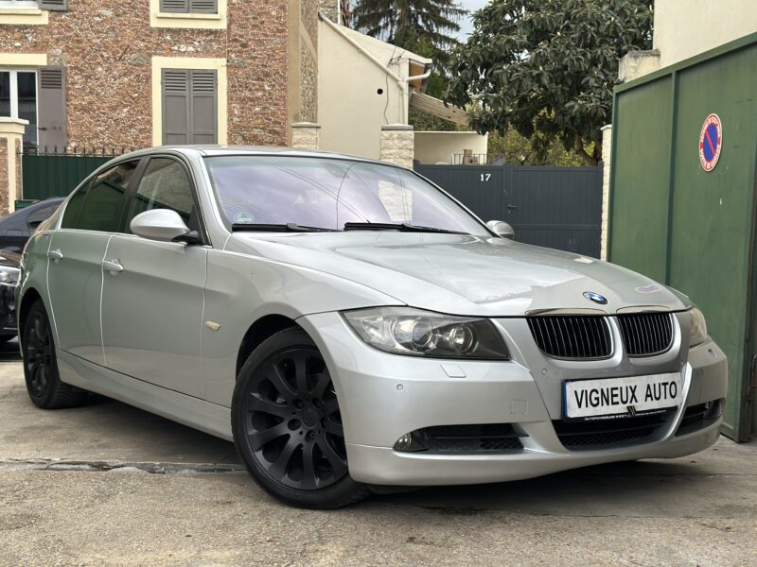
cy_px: 284
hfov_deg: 39.7
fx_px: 1050
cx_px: 378
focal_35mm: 48
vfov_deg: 30.3
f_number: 1.78
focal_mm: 6.86
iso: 64
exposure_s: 1/729
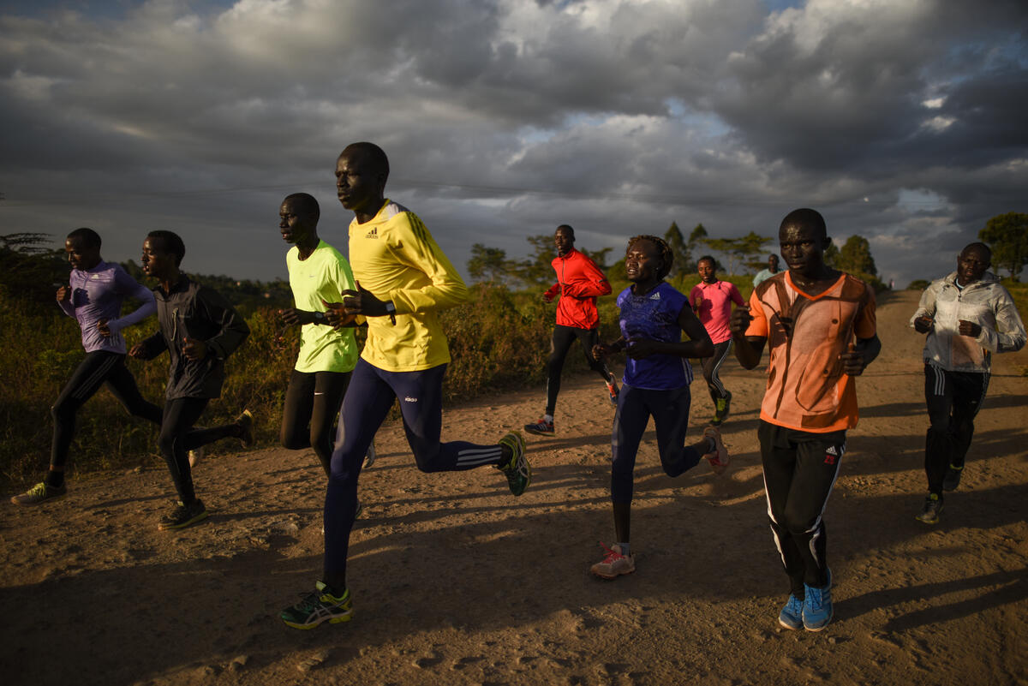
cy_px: 343
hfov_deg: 73.7
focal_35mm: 24
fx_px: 686
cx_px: 514
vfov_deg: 53.2
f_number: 1.4
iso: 100
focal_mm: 24
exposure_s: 1/8000
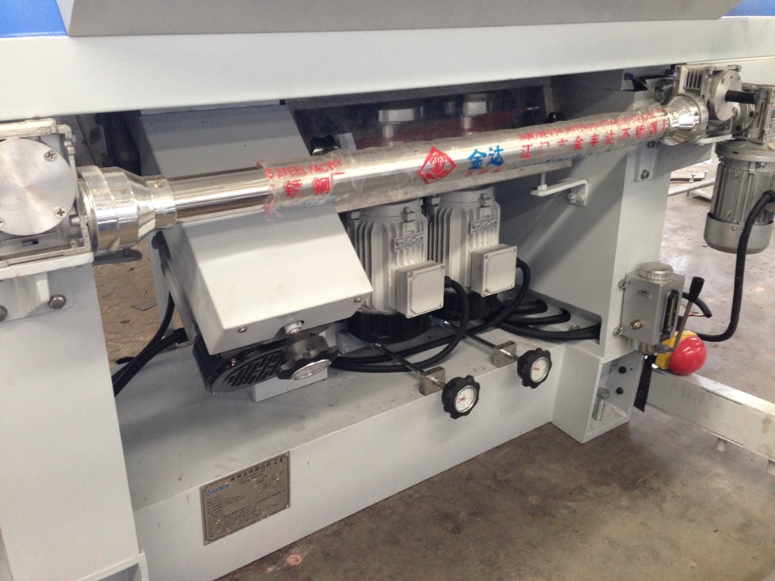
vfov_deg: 42.9
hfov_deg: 55.4
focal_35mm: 33
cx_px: 388
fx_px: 739
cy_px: 290
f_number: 2.4
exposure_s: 1/20
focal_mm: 4.12
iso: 125
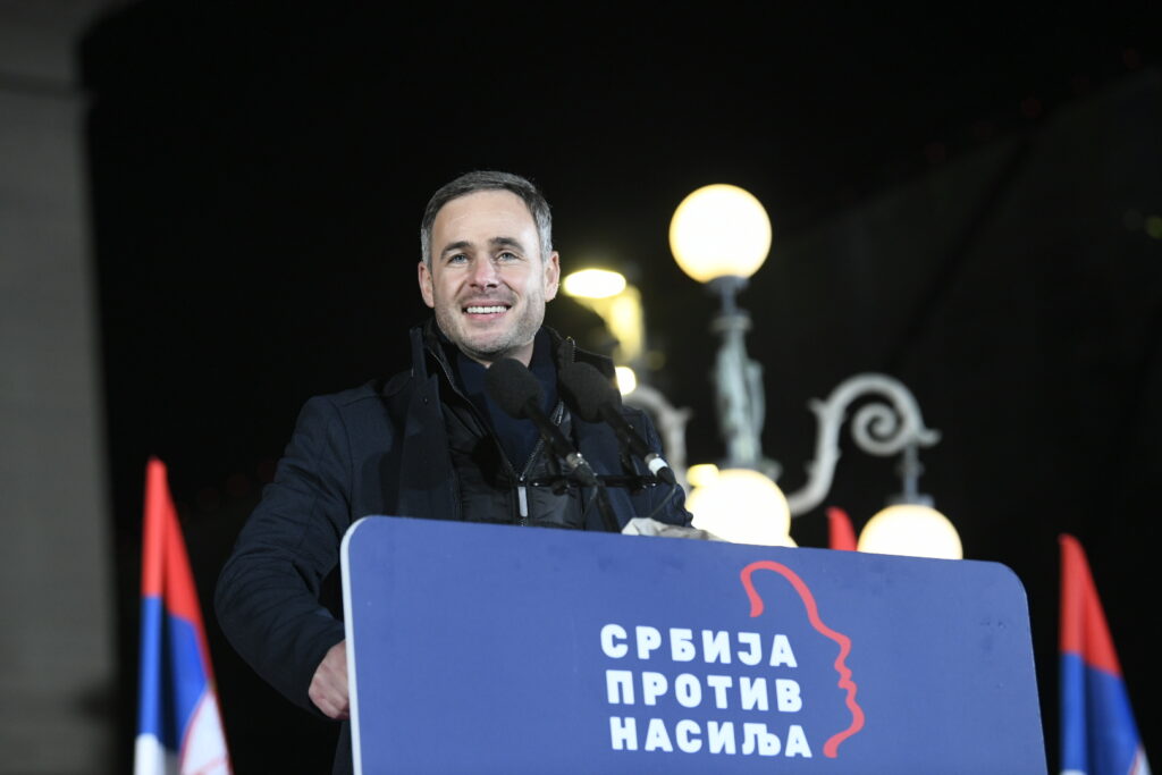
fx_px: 4196
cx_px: 581
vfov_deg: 10.6
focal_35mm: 130
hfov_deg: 15.8
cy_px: 388
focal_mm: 130
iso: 2000
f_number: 4
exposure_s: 1/500
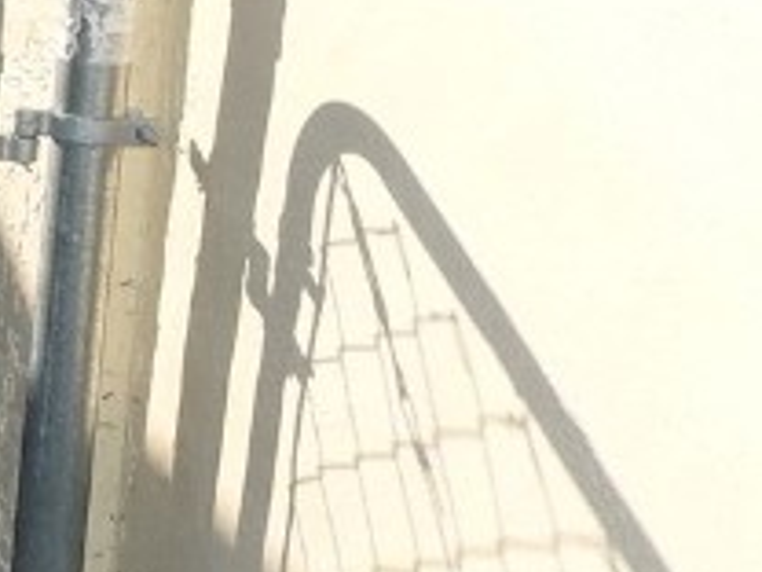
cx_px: -608
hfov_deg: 14.6
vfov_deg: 12.4
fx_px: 2598
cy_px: 7
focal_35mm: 118
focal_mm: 4.3
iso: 100
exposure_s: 1/800
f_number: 3.3
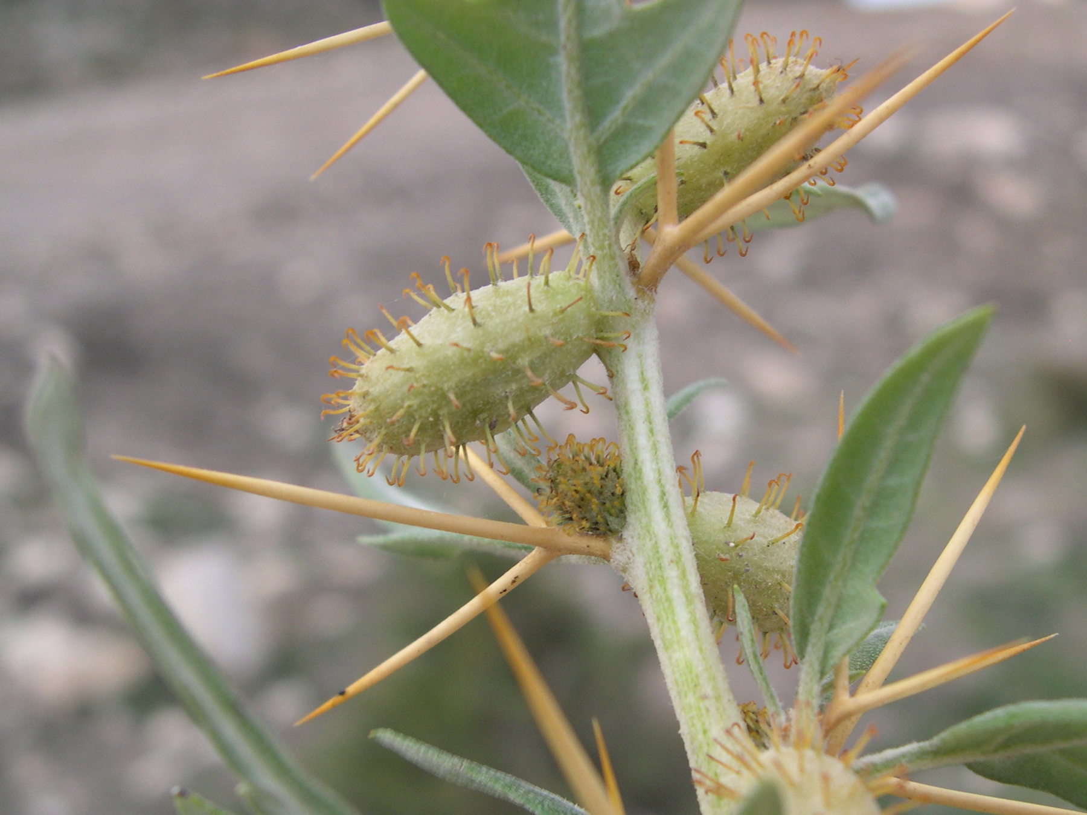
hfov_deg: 49.0
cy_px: 408
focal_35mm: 38
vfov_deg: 37.7
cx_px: 544
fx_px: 1193
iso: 100
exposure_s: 1/87
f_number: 7.6
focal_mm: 8
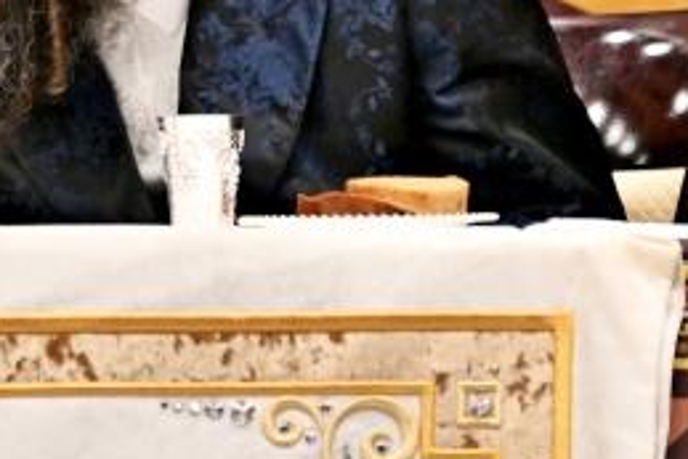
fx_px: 21511
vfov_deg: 1.2
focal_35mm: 1125
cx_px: -436
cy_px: -263
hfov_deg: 1.8
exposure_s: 1/400
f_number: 2.8
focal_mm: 190
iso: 400
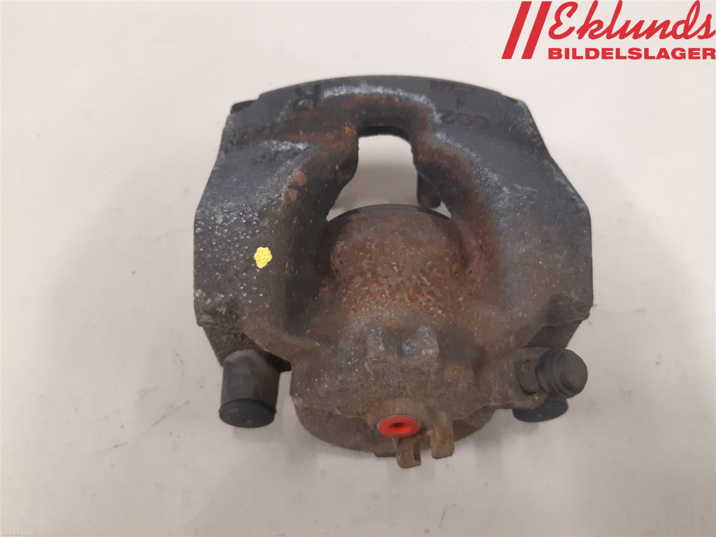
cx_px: 358
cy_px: 268
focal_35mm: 26
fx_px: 538
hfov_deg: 67.3
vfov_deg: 53.1
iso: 200
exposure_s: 1/33
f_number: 1.7
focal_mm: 3.93
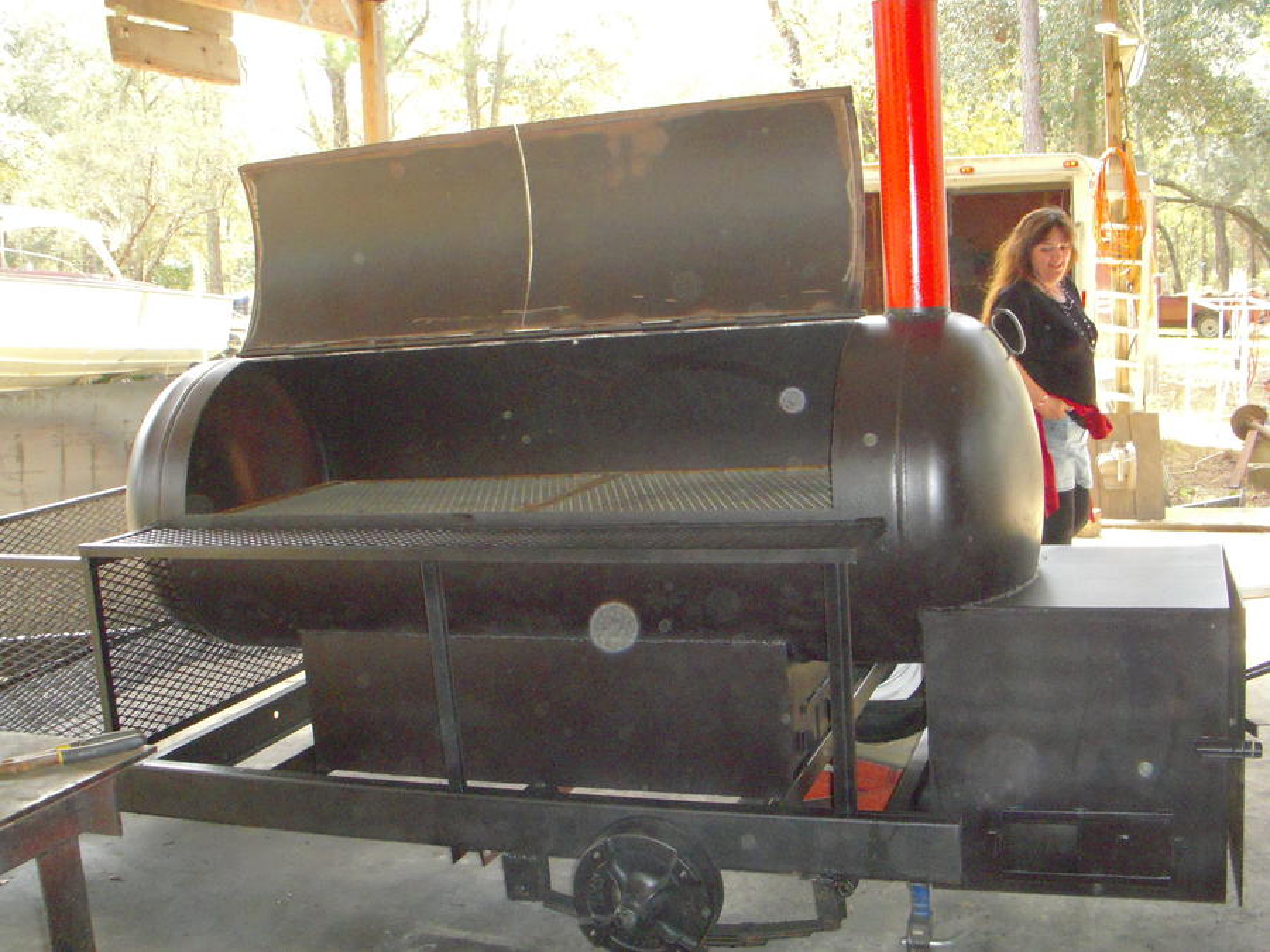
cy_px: 476
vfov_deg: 37.7
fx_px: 1394
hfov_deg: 49.0
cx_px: 635
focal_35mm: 38
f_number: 3.3
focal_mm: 6.3
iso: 800
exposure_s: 1/250
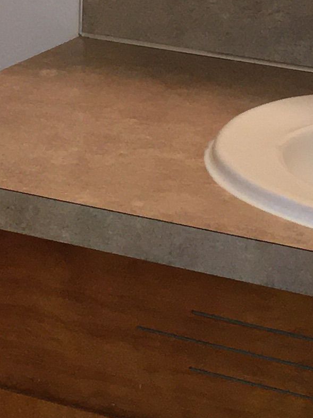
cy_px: -89
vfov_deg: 12.9
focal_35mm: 149
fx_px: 1796
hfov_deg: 9.8
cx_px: -64
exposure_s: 1/30
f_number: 2.2
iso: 125
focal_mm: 4.15
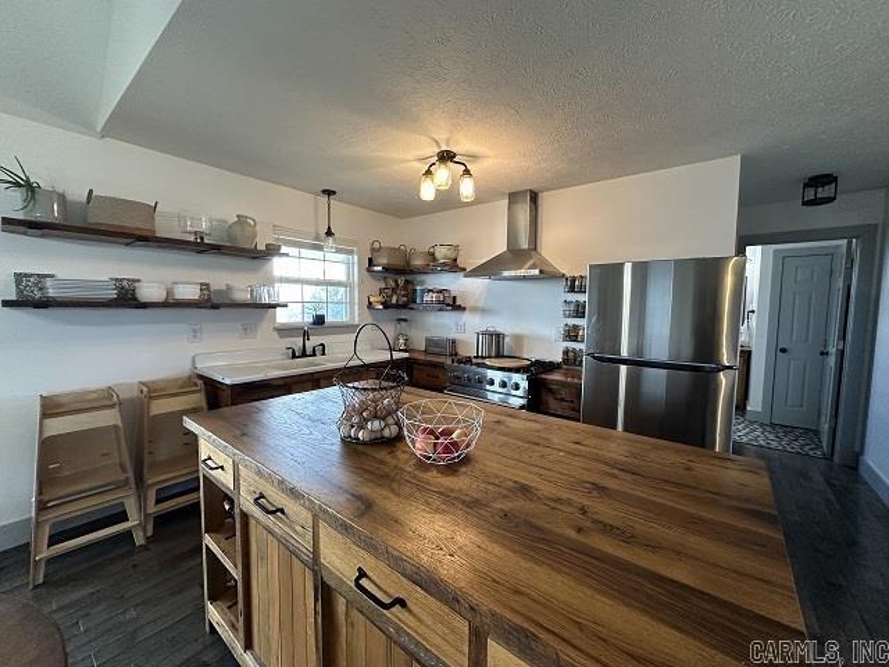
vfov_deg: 85.7
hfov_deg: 102.1
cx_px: 444
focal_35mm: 14
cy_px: 334
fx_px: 360
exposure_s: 1/120
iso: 250
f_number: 2.2
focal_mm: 2.22
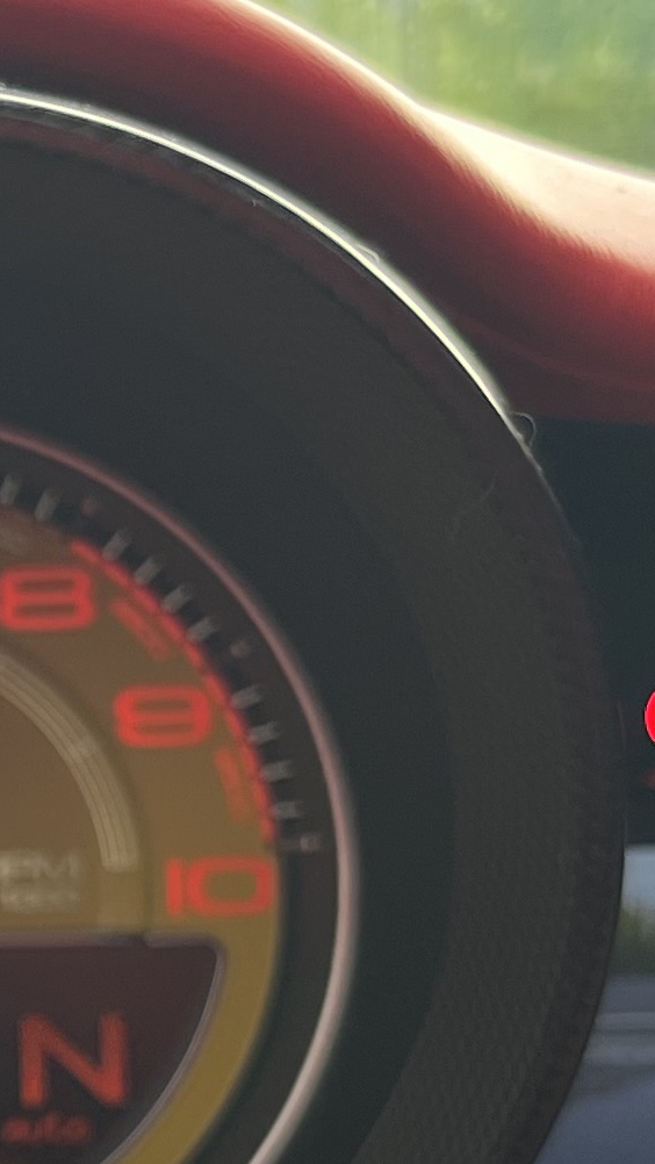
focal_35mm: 114
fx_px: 3518
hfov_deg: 10.3
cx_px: -318
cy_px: 941
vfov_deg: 18.6
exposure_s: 1/122
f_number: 1.6
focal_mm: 5.1
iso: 40
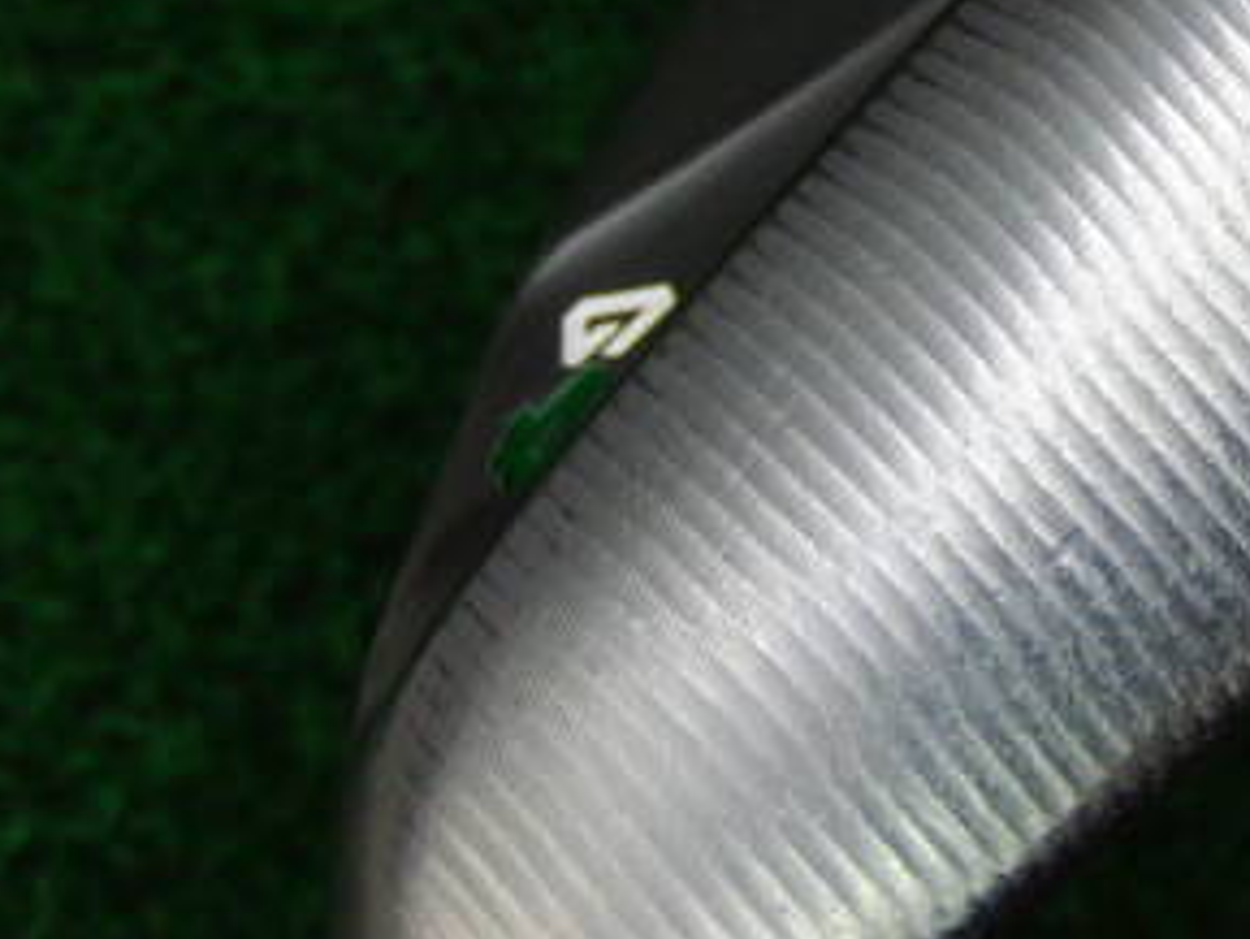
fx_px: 2962
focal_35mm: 82
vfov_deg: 17.8
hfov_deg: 22.6
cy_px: 117
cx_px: 1345
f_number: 3.6
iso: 200
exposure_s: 1/80
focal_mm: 6.42
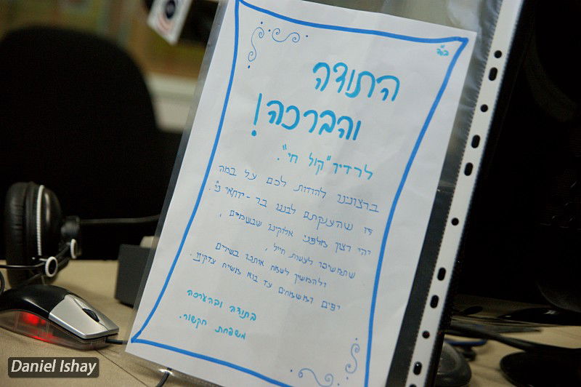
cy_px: 194
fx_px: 1209
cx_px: 290
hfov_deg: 27.0
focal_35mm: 75
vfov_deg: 18.2
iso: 400
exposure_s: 1/125
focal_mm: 50
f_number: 2.8
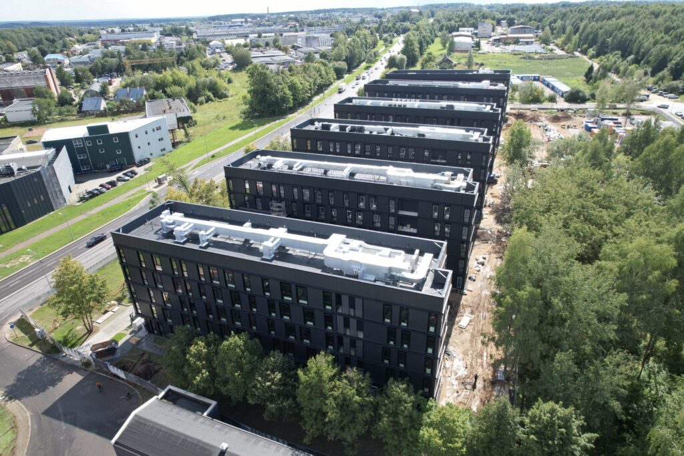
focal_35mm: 22
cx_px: 342
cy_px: 228
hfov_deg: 78.6
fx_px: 418
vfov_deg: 57.2
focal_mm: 8.38
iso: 110
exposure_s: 1/800
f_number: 2.8
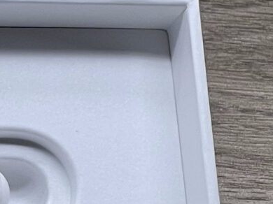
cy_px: 132
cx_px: -516
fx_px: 3988
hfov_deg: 3.8
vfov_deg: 2.9
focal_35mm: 506
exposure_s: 1/108
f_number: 2.8
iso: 32
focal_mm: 9
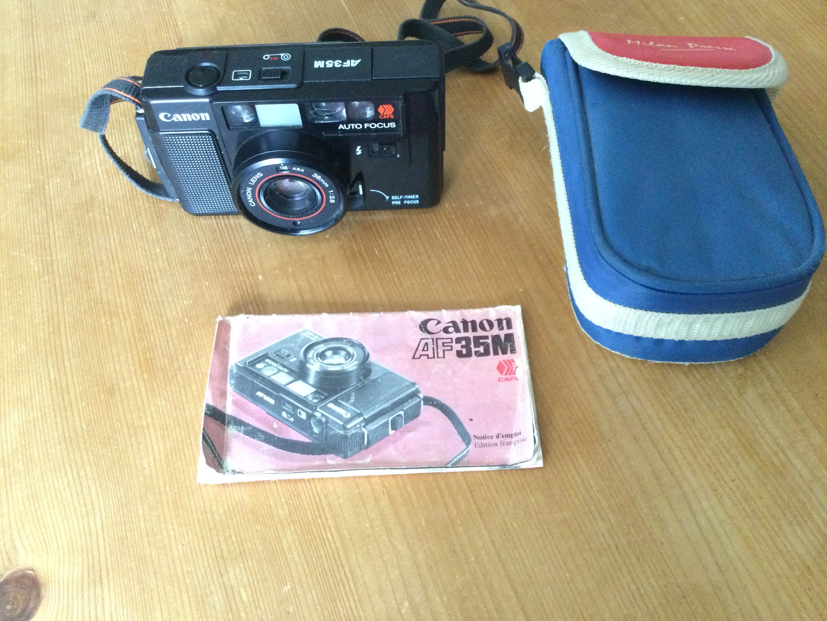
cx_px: 414
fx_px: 741
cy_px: 310
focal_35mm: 31
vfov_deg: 45.4
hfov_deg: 58.4
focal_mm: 3.3
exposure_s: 1/17
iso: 400
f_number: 2.4
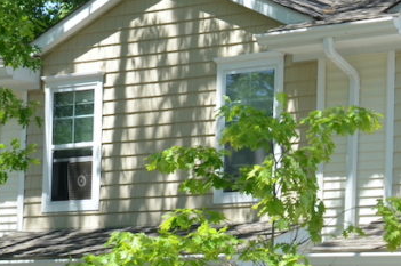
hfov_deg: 12.3
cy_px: 205
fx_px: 1824
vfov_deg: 8.3
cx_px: 479
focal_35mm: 164
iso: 200
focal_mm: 32
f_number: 8
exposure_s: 1/250
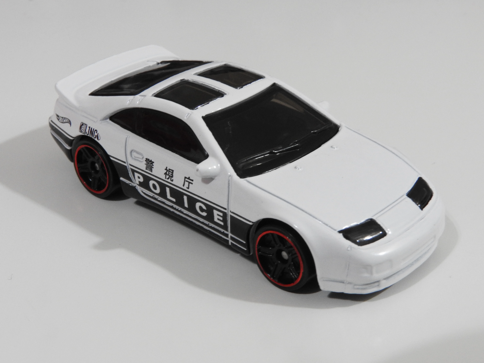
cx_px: 242
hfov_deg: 27.8
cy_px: 182
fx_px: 979
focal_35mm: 70
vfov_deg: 21.0
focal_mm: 12.5
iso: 500
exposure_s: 1/10
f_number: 8
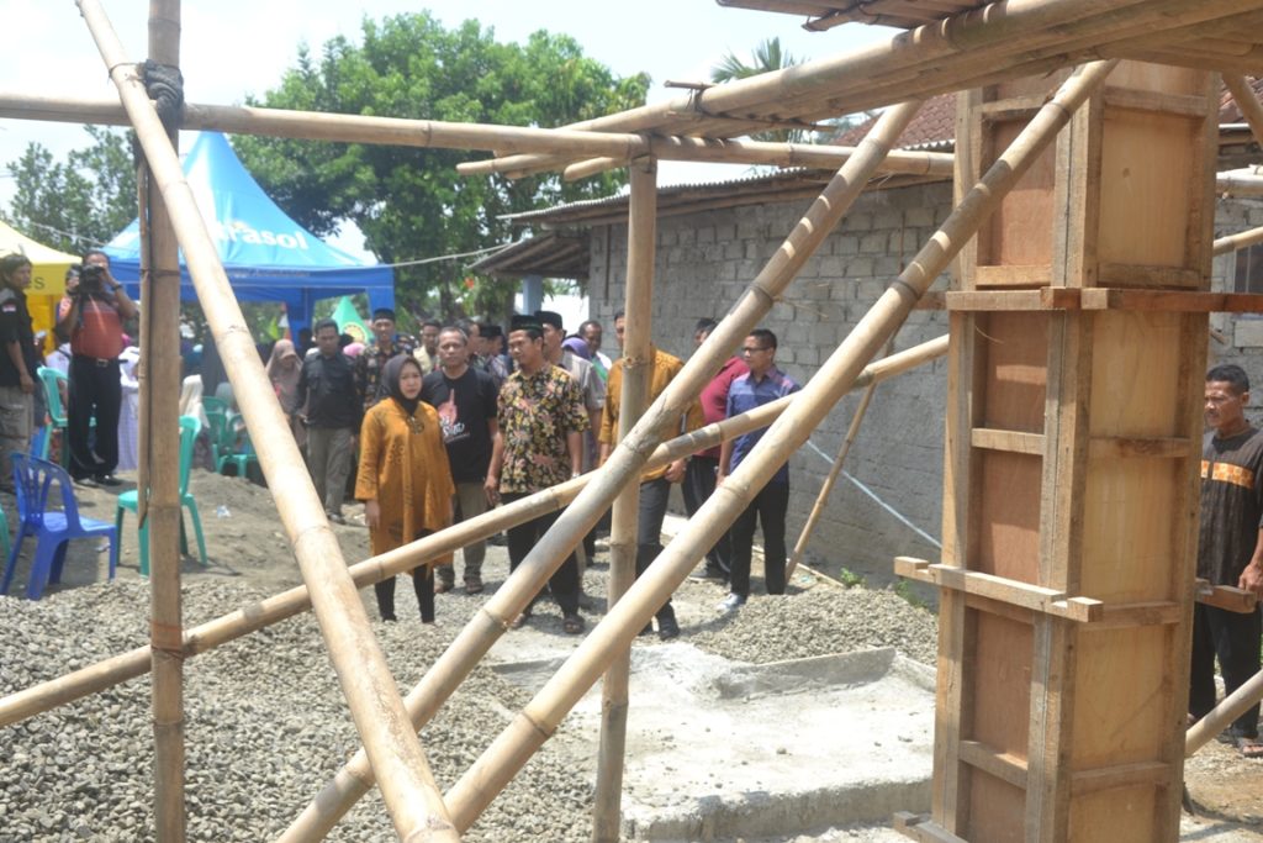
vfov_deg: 34.2
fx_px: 1368
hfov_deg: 49.5
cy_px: 422
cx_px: 632
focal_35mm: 39
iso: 100
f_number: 7.1
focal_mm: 26
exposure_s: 1/200
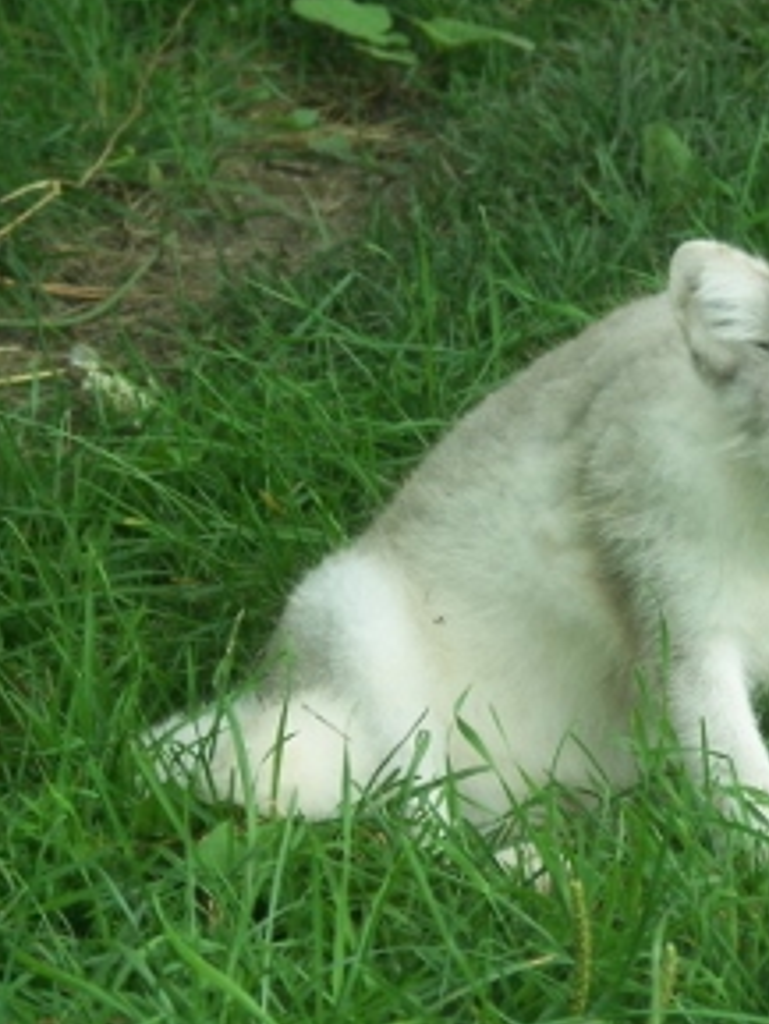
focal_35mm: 341
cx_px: 680
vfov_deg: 5.8
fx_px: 10093
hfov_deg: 4.4
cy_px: 565
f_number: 3.6
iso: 80
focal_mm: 29.8
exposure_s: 1/50
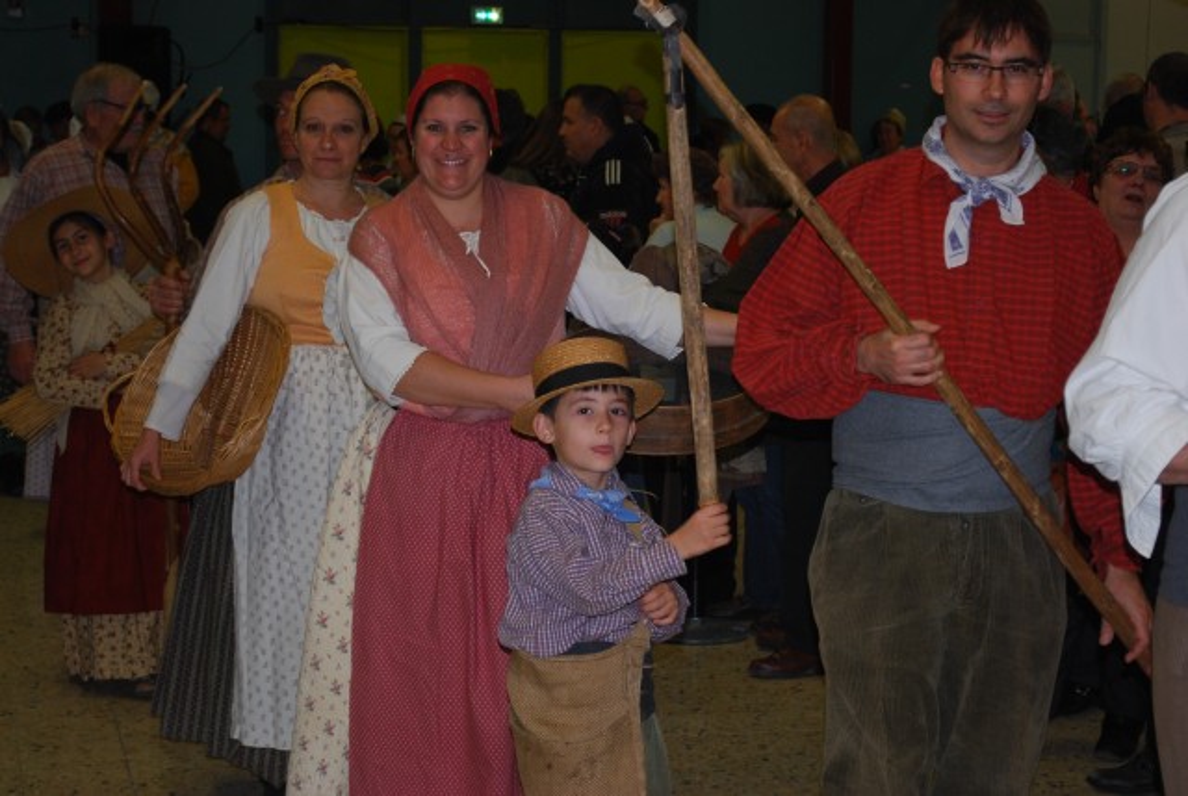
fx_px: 2727
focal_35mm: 82
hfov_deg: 24.6
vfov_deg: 16.6
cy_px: 398
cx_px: 594
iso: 360
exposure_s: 1/60
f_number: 5.6
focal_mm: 55
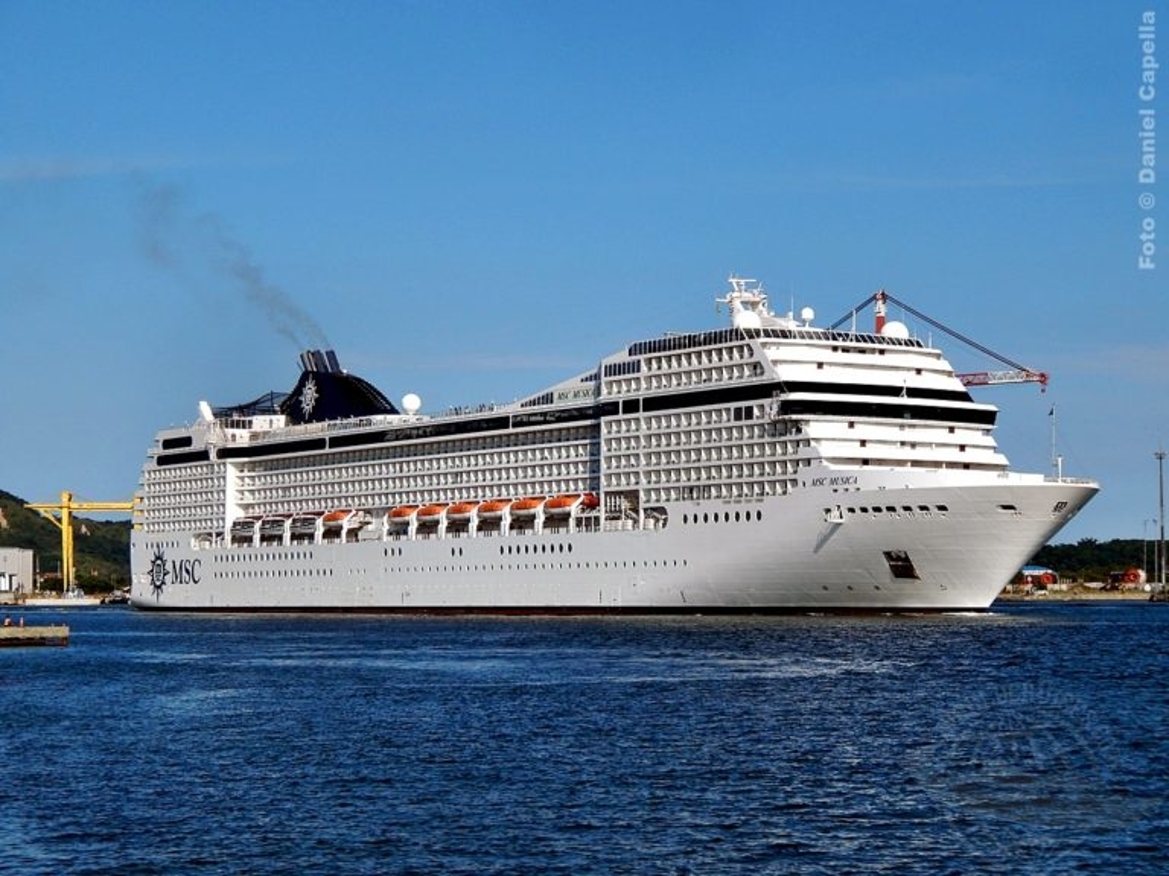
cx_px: 584
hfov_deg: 22.8
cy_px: 438
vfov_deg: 17.2
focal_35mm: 86
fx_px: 2904
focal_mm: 15.3
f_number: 8.6
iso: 125
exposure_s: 1/640
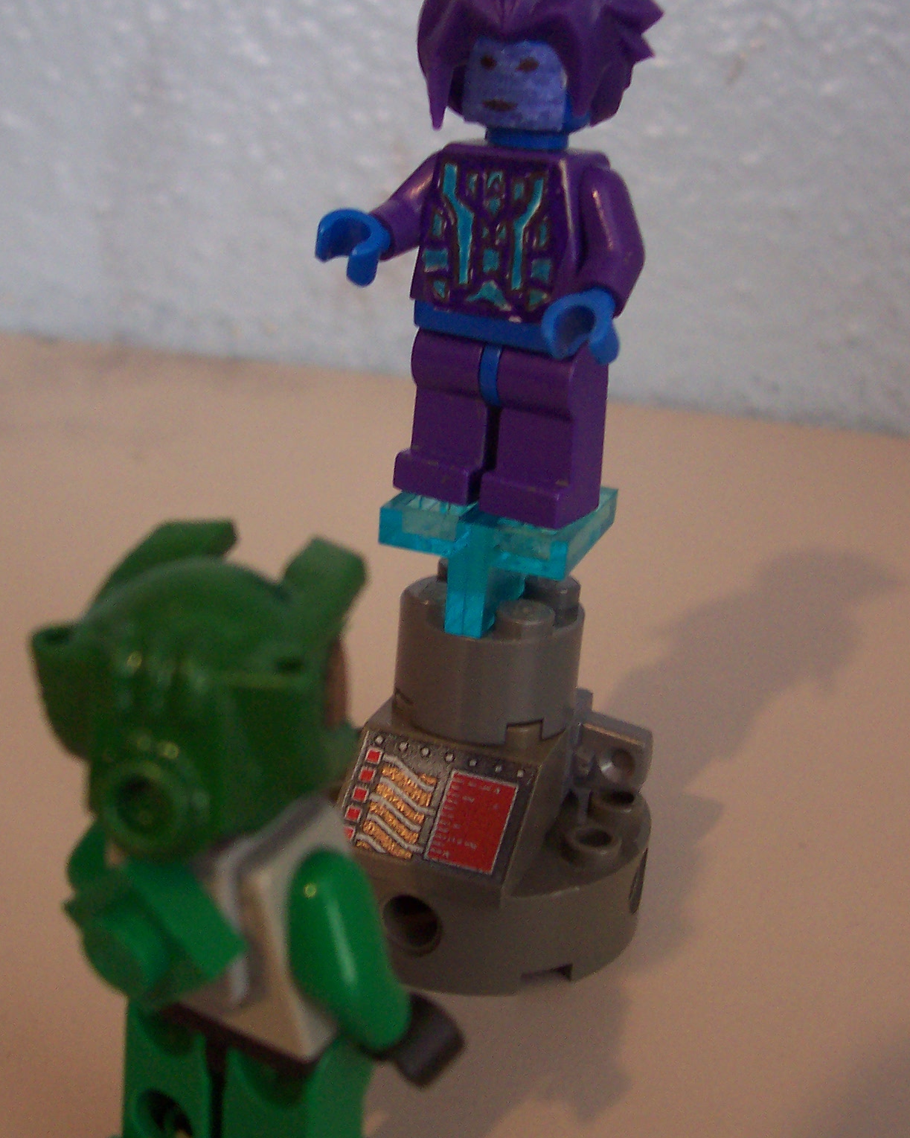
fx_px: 1616
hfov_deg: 31.3
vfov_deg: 38.8
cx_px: 347
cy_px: 578
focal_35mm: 48
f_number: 2.8
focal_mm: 5.6
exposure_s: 1/20
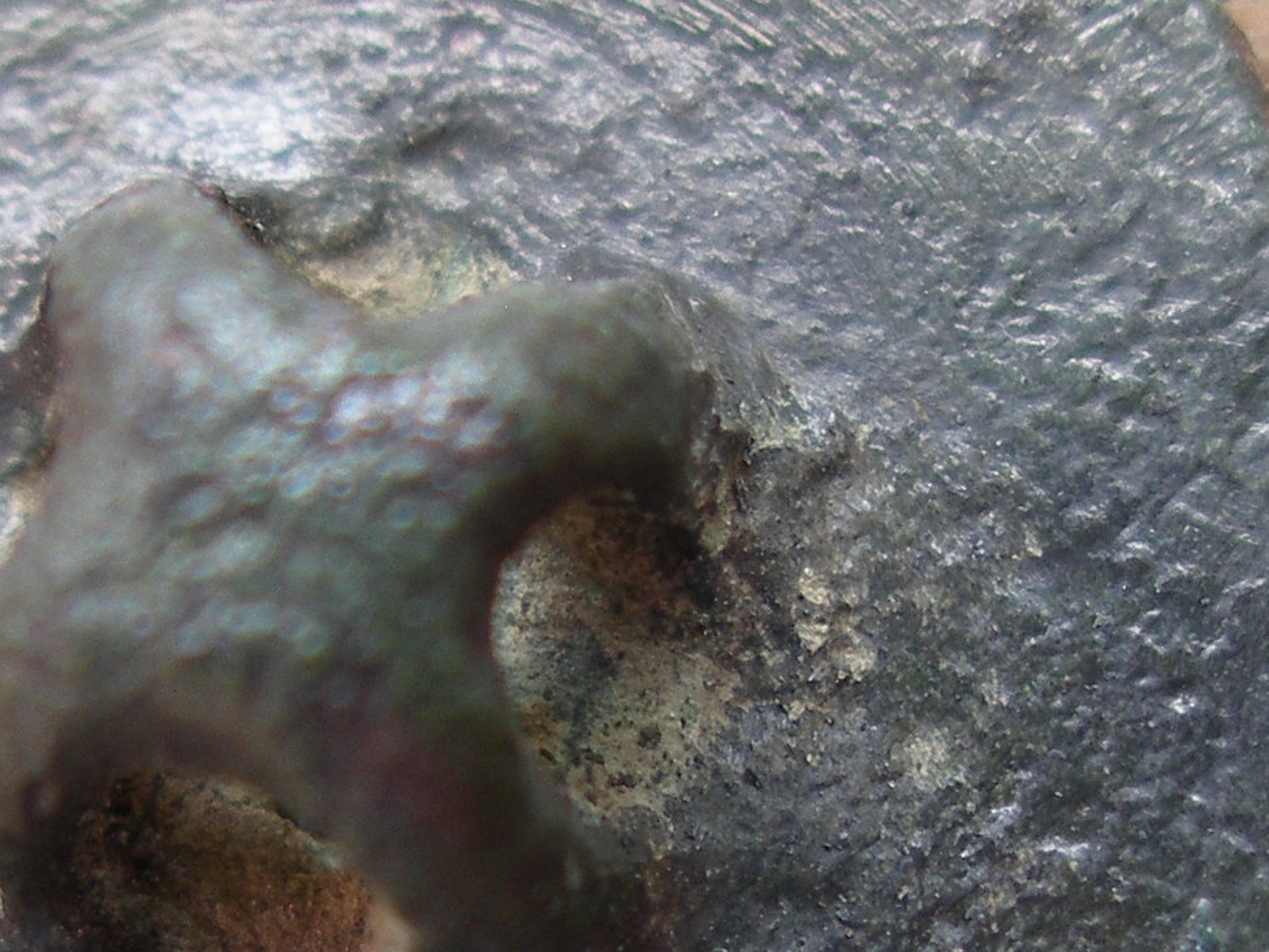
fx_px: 4254
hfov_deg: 17.0
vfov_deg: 12.7
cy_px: 776
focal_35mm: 116
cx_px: 543
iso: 80
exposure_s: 1/60
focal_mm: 7.8
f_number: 2.8
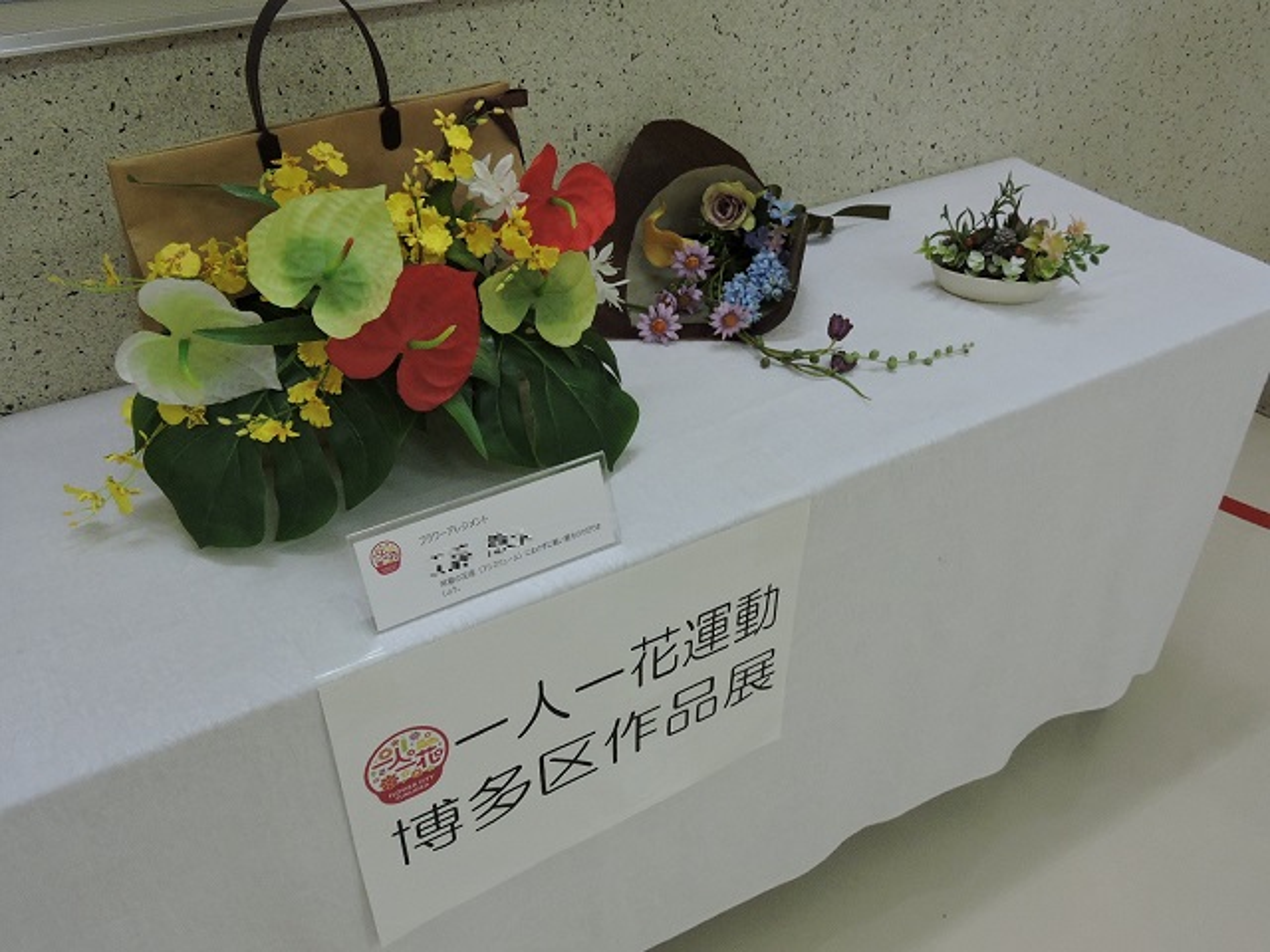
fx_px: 1101
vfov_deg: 46.8
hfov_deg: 60.0
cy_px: 476
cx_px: 635
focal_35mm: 30
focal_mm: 5.4
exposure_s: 1/20
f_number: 3.5
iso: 400
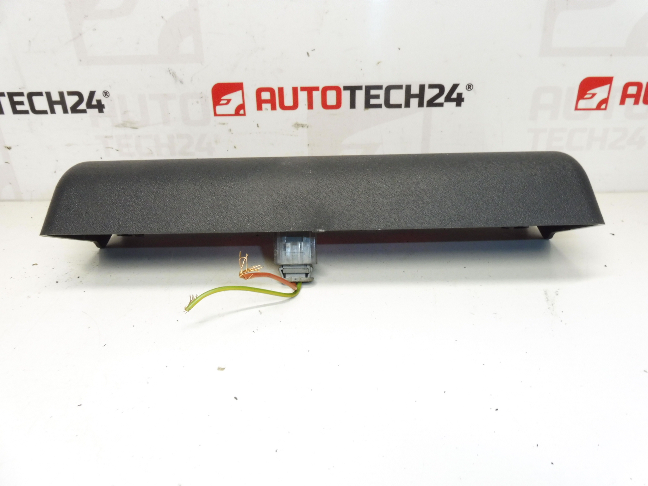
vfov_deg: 56.8
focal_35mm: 24
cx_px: 324
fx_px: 449
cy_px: 243
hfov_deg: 71.6
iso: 200
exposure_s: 1/30
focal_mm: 4.3
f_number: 6.3
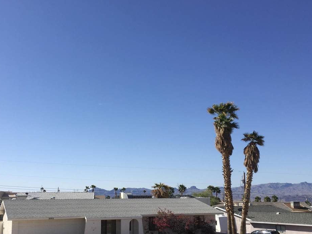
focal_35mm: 40
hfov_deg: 46.6
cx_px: 130
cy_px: 150
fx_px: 361
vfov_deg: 35.7
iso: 25
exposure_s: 1/2262
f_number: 2.2
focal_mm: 4.15
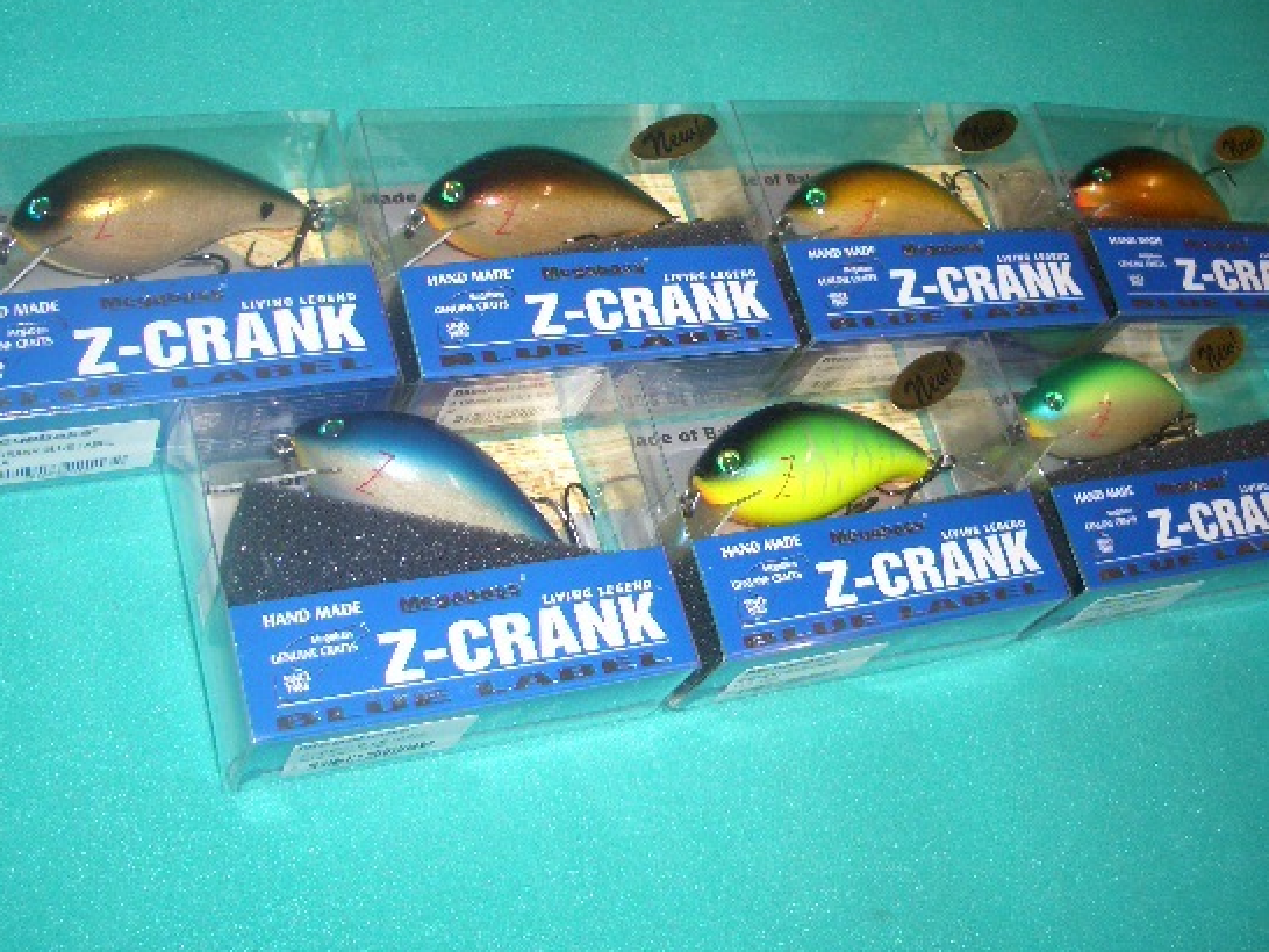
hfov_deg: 45.8
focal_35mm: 41
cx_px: 625
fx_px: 1504
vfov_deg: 35.1
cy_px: 425
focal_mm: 5.8
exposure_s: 1/60
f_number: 2.6
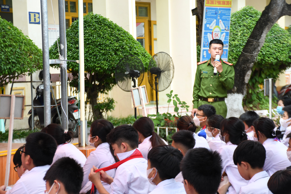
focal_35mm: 112
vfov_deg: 12.2
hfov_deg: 18.2
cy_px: 97
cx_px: 146
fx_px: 909
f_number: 5
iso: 400
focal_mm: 75
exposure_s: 1/200
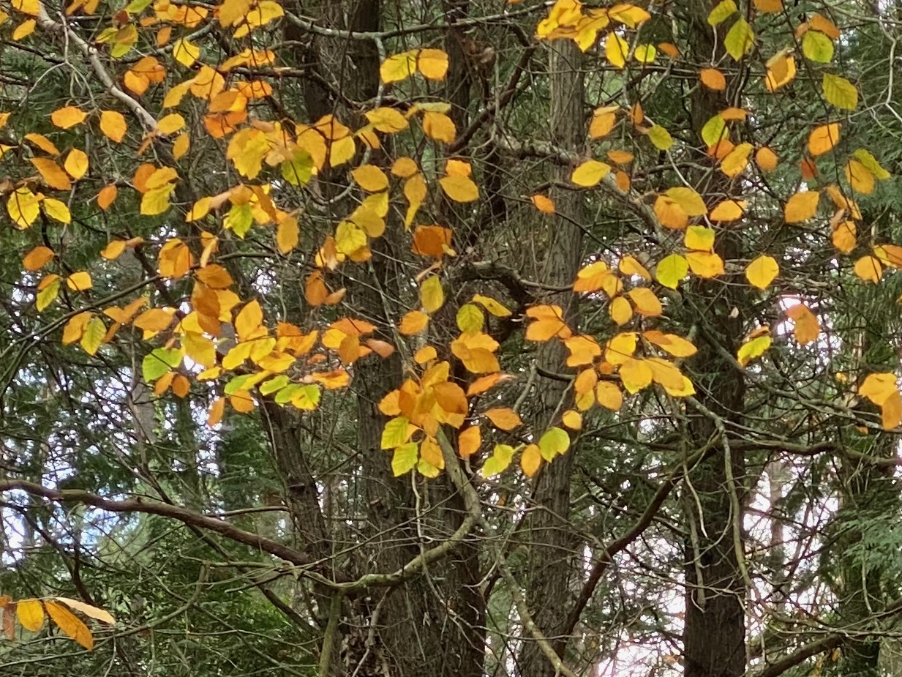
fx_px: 4430
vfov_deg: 8.7
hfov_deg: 11.5
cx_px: 965
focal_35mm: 170
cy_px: 731
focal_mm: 6
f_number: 2
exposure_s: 1/122
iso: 80
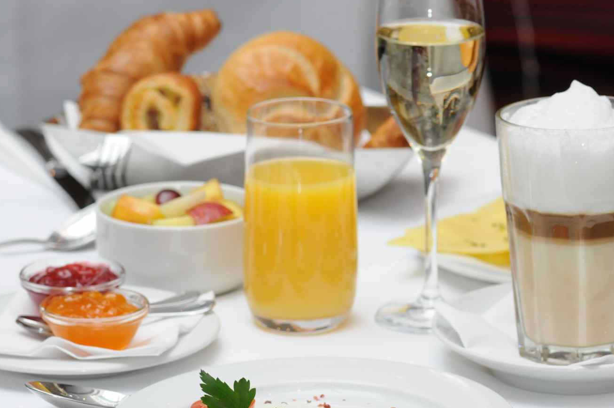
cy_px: 208
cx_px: 316
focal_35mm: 193
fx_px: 3281
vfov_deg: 7.1
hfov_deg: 10.7
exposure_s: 1/100
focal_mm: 105
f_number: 7.1
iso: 800
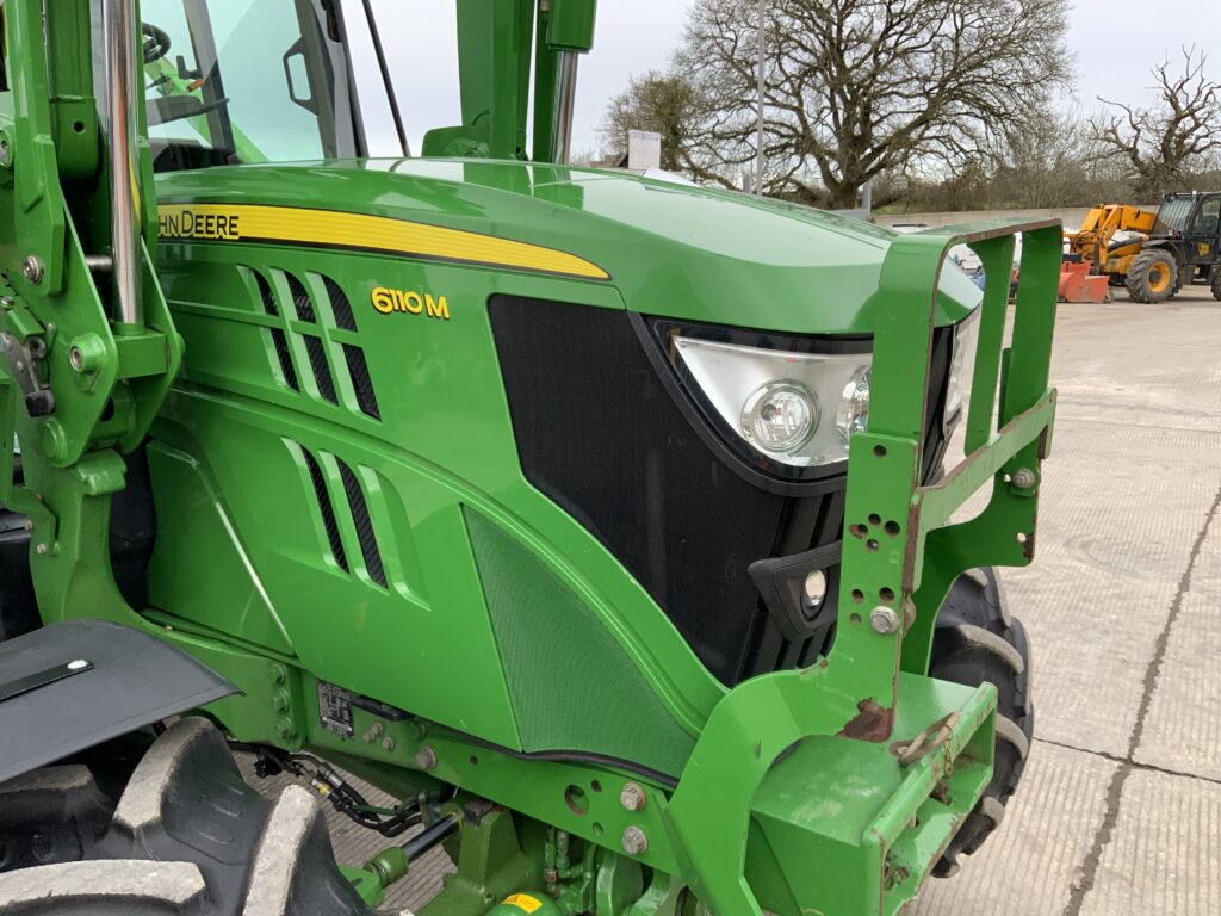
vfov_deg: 48.2
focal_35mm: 29
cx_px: 610
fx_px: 1023
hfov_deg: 61.7
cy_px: 458
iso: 16
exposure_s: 1/380
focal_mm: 3
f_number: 1.8
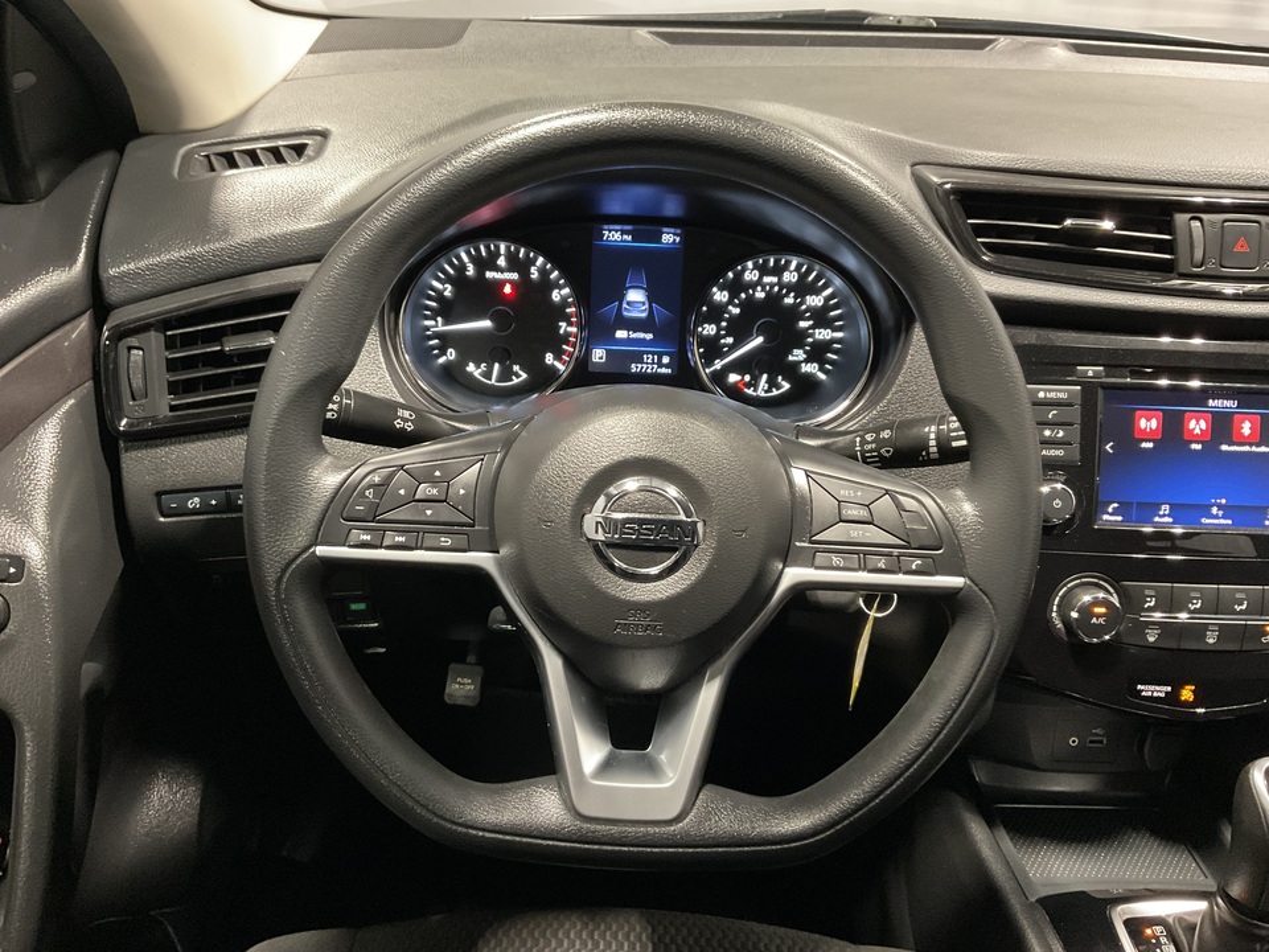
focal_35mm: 29
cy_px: 476
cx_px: 634
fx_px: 1063
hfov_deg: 61.7
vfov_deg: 48.2
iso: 250
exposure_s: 1/25
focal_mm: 3
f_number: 1.8
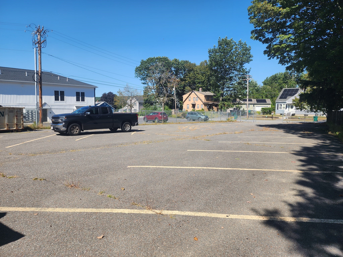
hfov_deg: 73.9
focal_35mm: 23
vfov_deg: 58.9
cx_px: 172
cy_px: 128
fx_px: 228
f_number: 1.8
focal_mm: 6.4
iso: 12
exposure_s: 1/820
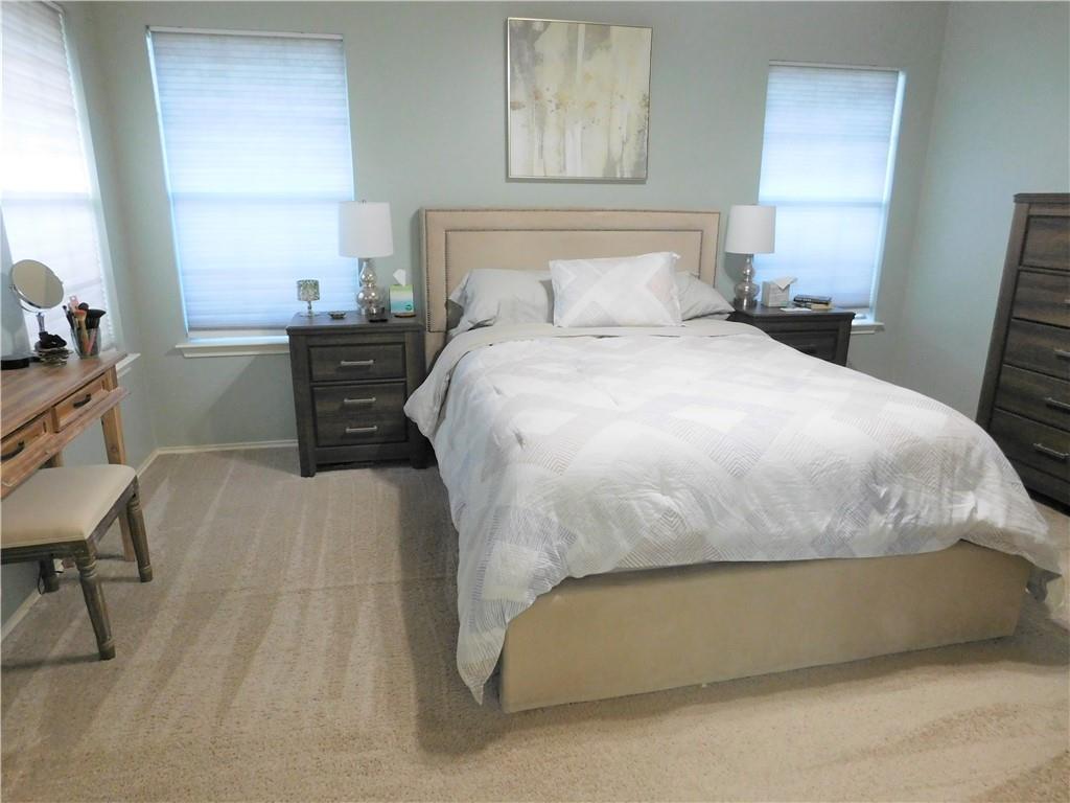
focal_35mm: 23
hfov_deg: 73.9
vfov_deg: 58.9
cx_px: 535
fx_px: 711
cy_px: 402
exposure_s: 1/30
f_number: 3
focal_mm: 4
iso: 320
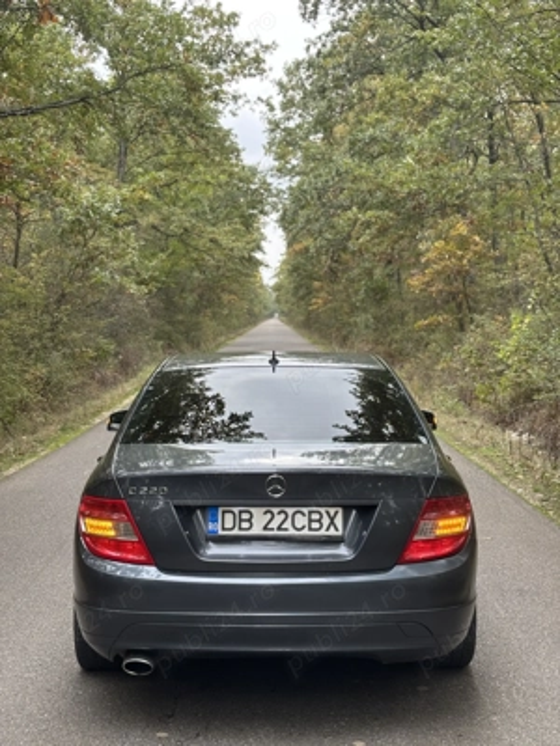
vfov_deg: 36.8
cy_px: 373
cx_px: 280
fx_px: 1122
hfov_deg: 28.0
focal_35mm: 52
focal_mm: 5.96
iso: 32
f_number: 1.6
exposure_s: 1/231
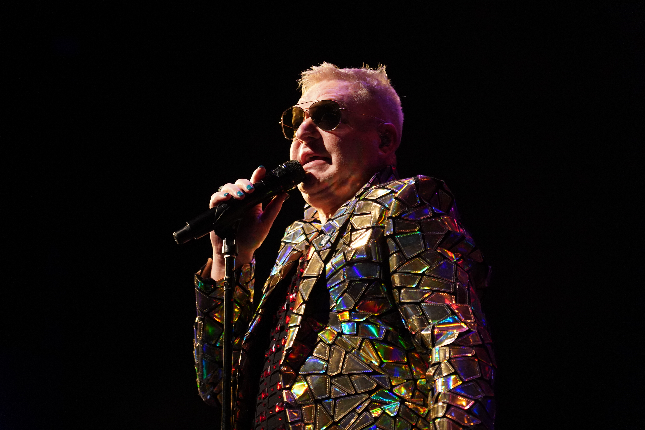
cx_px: 322
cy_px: 215
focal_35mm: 105
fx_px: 1881
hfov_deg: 19.5
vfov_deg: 13.0
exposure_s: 1/125
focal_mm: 105
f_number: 4
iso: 5000
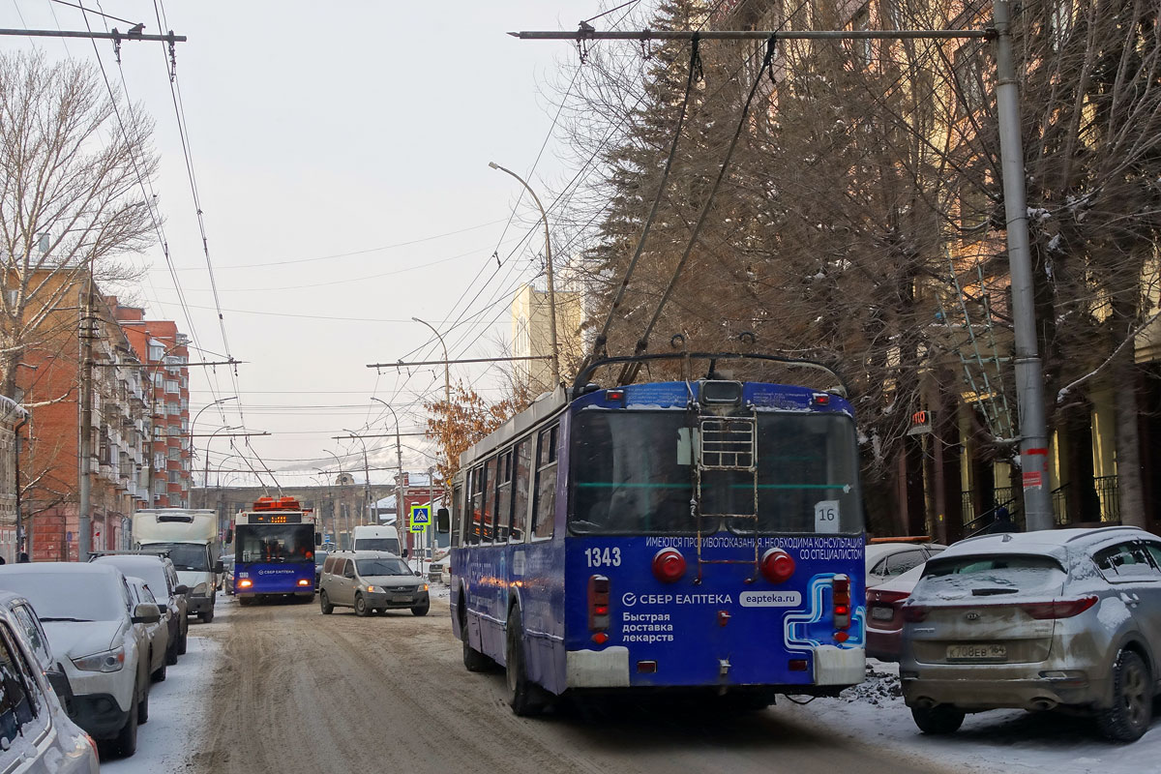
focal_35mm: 44
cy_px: 387
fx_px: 1419
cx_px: 580
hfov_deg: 44.5
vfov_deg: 30.5
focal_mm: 16.39
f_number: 5.6
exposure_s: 1/200
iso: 125
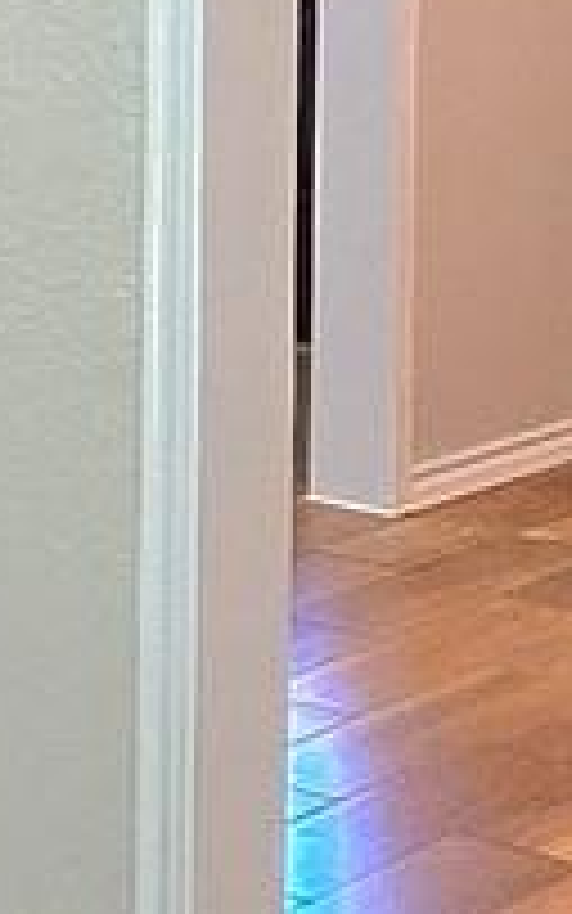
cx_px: -495
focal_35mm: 139
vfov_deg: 14.1
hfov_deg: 9.0
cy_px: -423
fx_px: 3465
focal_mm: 2.2
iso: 400
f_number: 2.2
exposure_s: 1/60.2
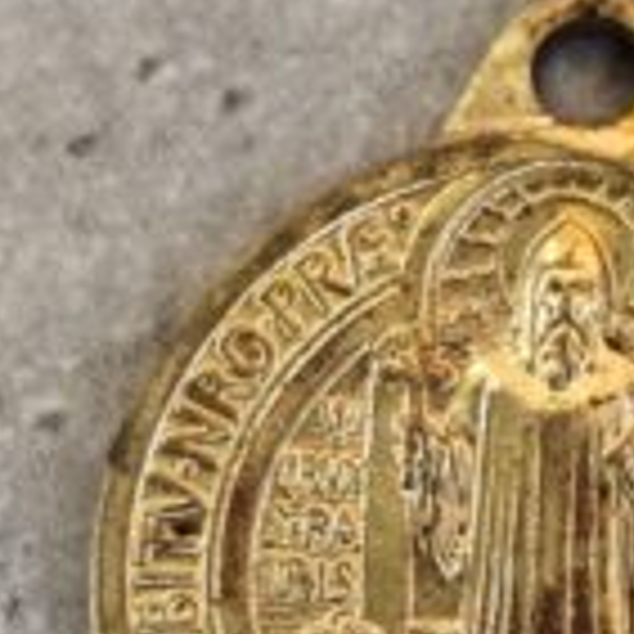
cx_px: 589
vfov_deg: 7.5
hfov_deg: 7.5
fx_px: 4849
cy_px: 630
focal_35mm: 234
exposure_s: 1/25
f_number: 1.65
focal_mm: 6.19
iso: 320
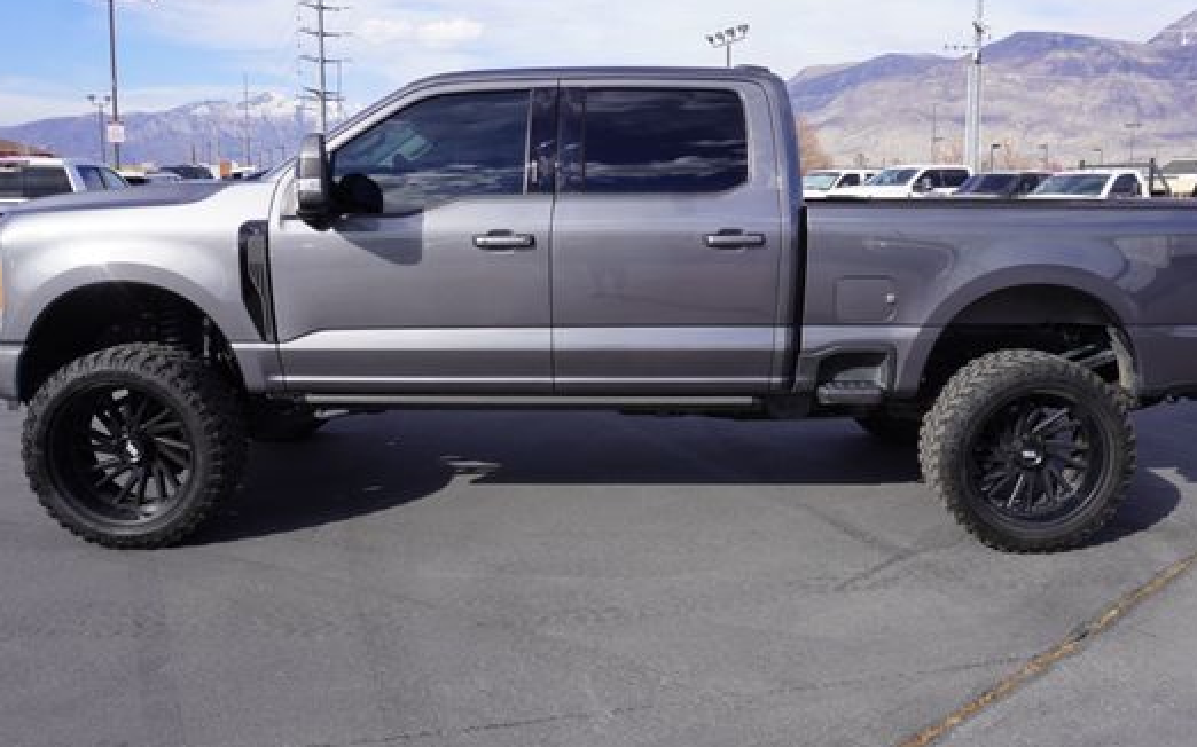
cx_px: 624
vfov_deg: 41.8
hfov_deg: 62.9
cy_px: 337
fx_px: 978
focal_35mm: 30
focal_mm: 16
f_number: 9
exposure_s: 1/125
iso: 100
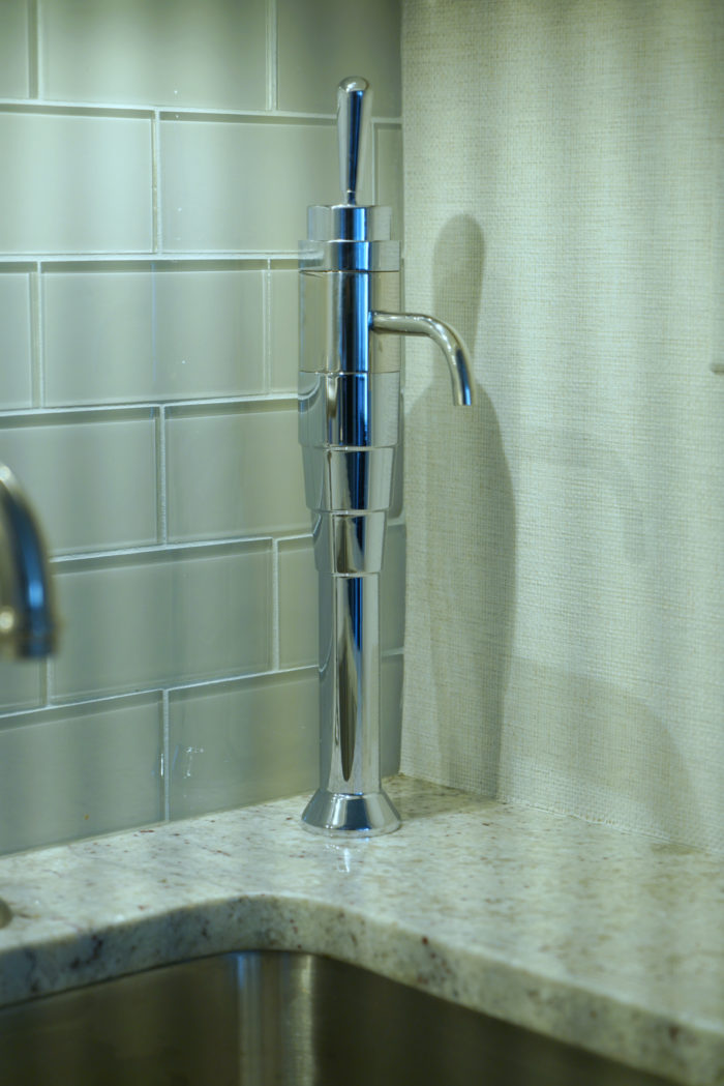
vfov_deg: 28.8
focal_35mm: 70
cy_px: 543
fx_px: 2110
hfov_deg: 19.5
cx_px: 362
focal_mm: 70
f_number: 4
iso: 400
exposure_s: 1/90
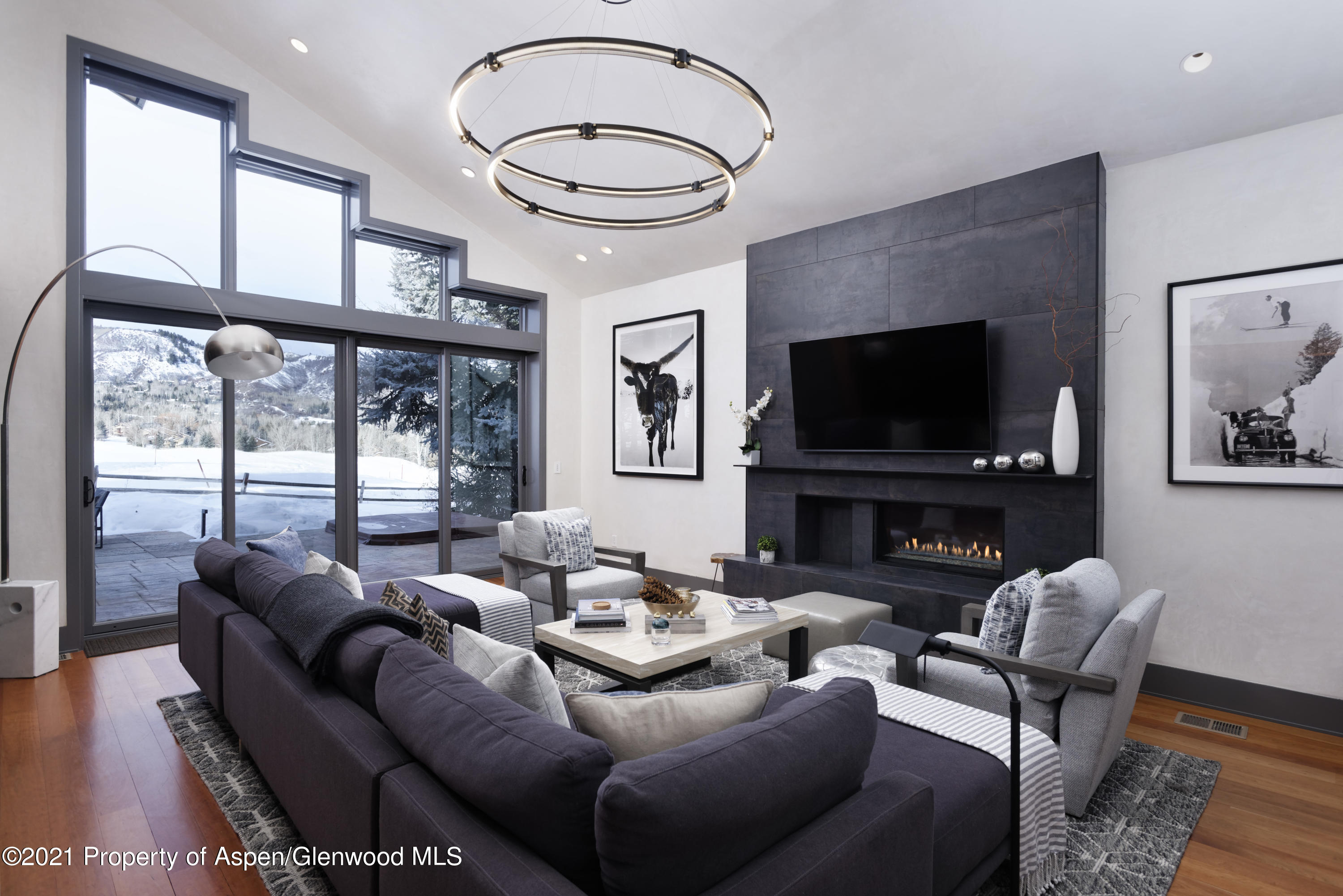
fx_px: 709
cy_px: 448
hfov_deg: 86.9
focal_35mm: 19
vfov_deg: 64.6
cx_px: 672
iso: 250
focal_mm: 19
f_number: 7.1
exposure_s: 1/200
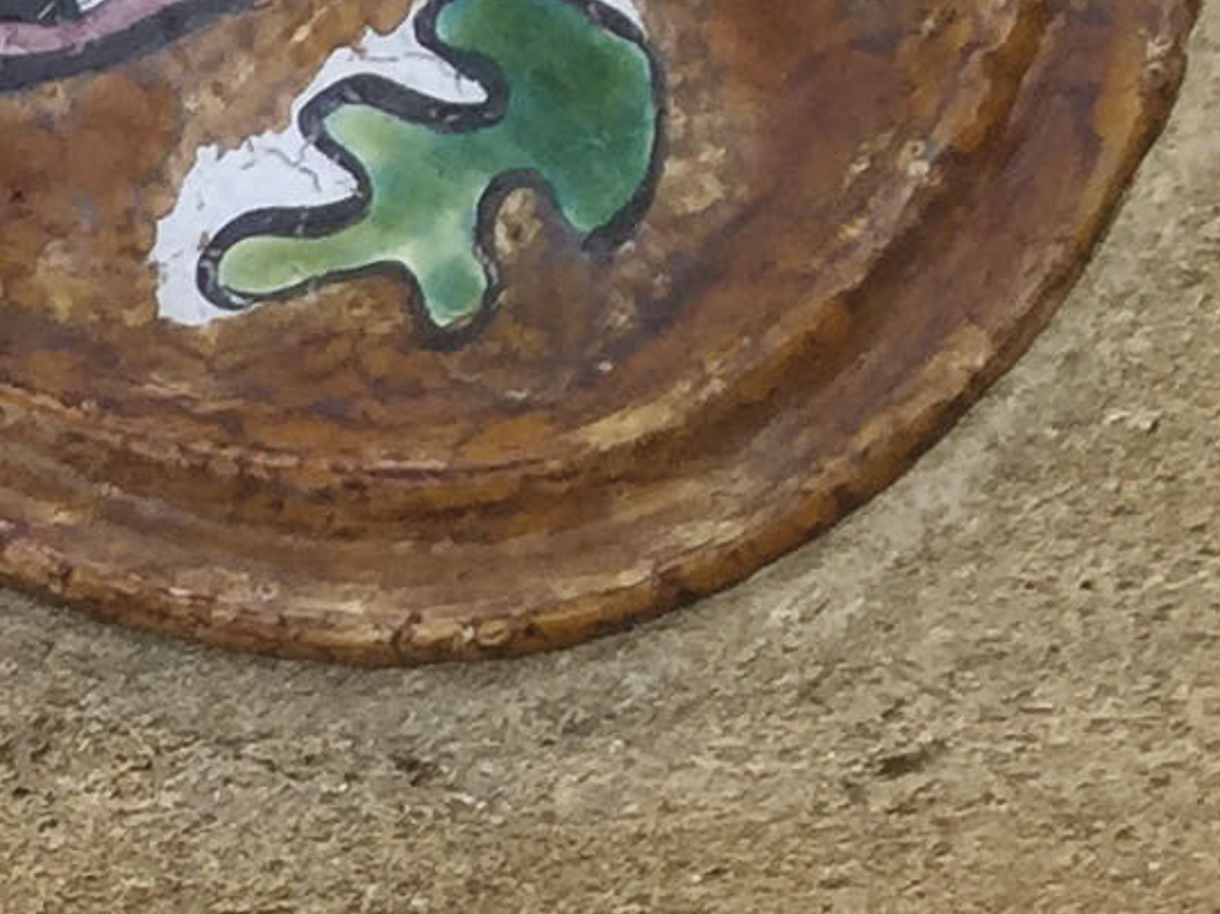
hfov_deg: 9.7
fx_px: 6200
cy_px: 2148
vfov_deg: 7.9
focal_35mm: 176
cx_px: -1905
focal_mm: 4.15
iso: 32
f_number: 2.2
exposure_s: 1/421
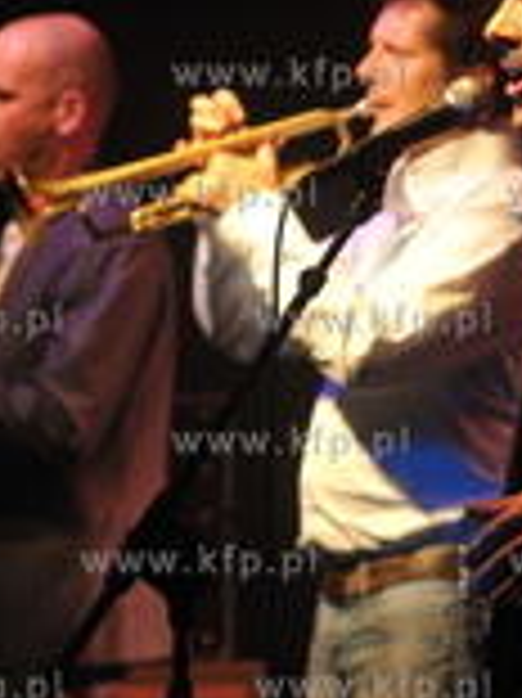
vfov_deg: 7.6
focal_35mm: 260
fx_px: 5235
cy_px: 378
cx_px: 531
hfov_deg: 5.7
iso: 1600
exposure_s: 1/200
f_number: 4
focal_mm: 105
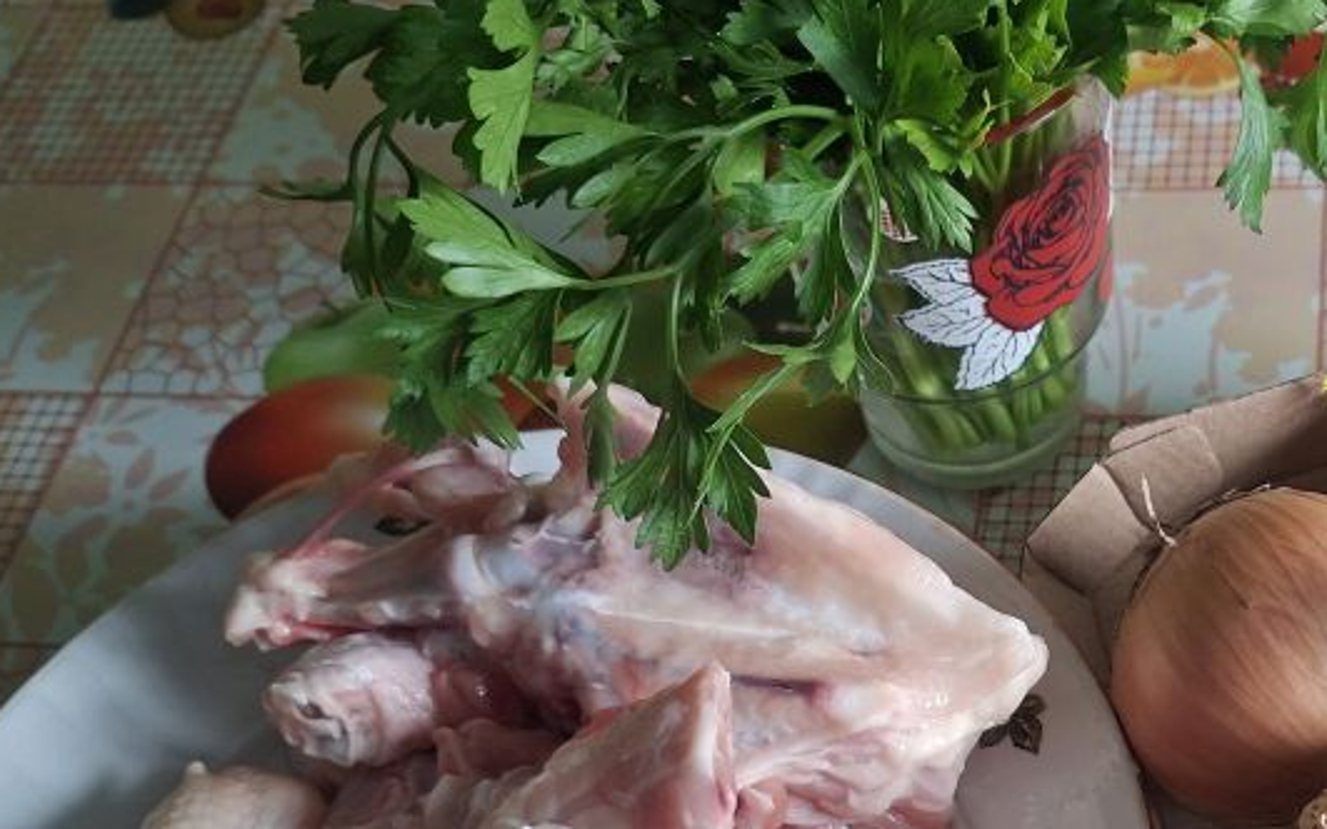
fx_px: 1700
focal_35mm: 47
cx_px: 1052
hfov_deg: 40.9
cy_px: 749
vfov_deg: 26.5
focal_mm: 5.54
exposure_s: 1/50
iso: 320
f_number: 1.8
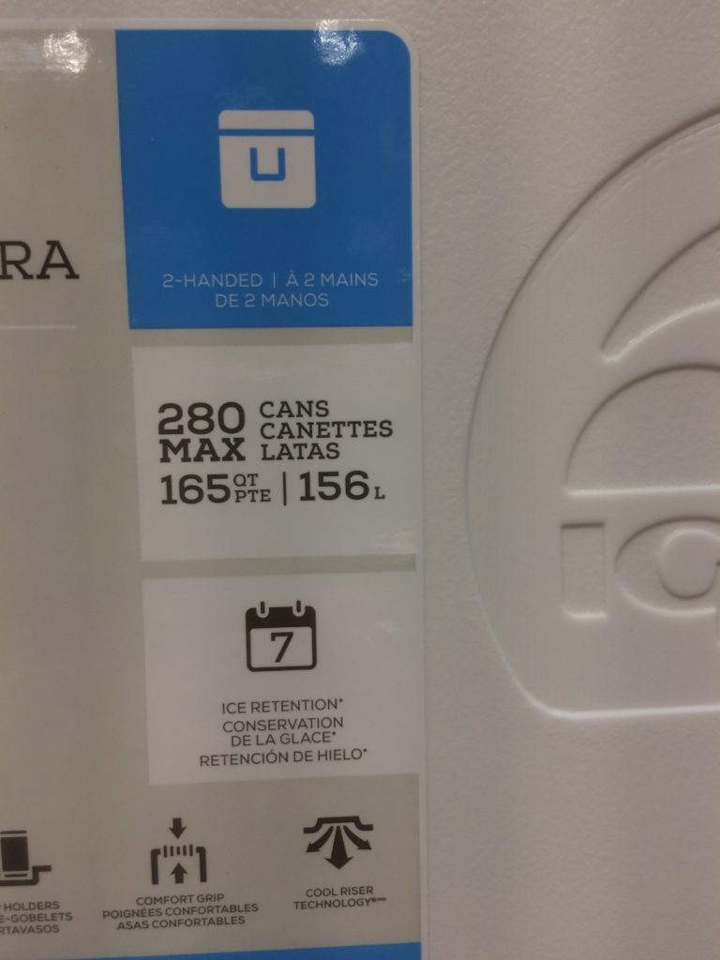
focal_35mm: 29
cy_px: 480
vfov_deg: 61.7
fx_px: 804
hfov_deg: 48.2
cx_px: 360
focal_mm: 4.15
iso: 50
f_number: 2.2
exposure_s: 1/33
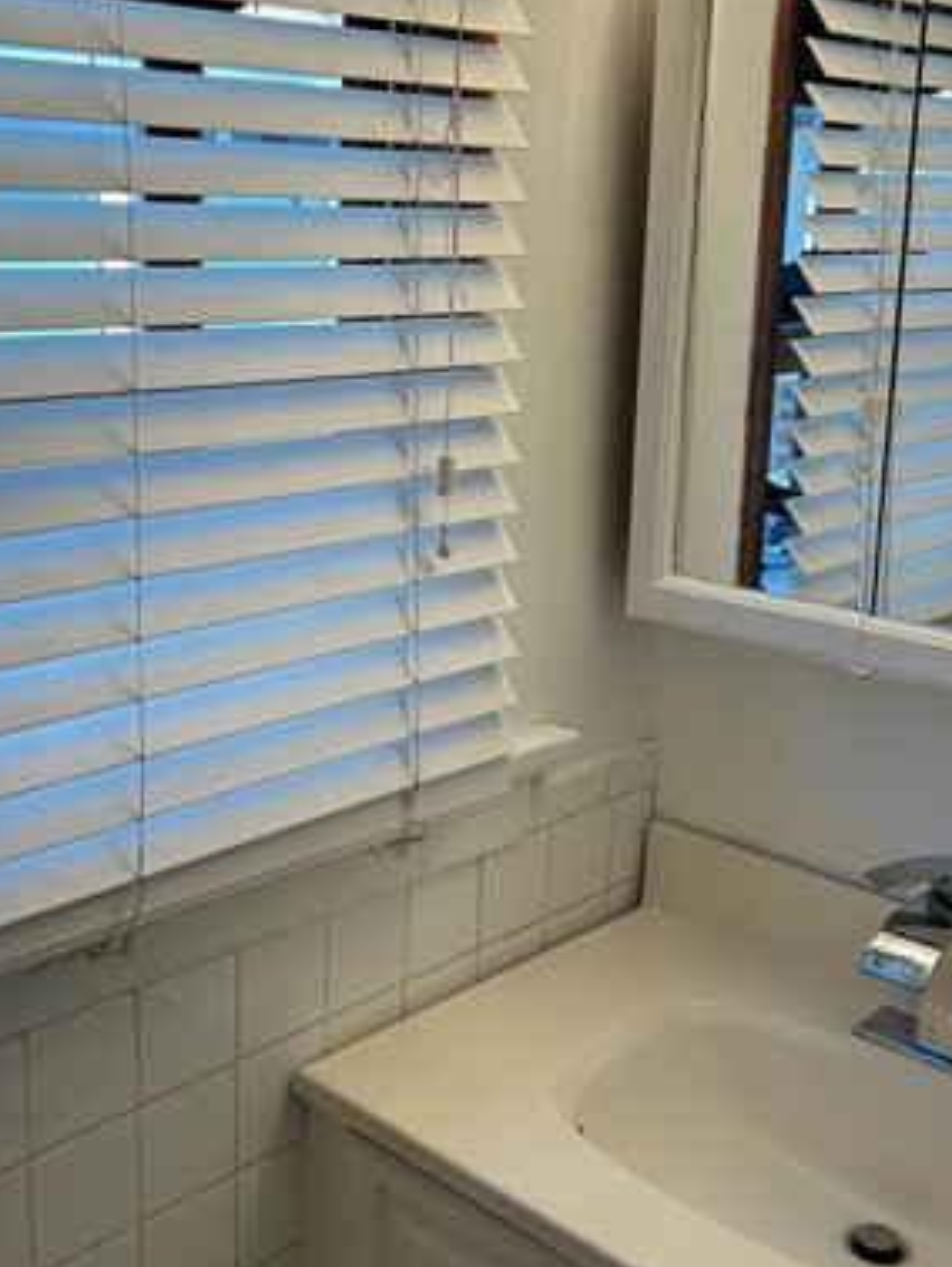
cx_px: 342
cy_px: 550
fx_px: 1612
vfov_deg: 42.8
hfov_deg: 32.7
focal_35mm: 44
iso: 50
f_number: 1.5
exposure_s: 1/531
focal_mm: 5.7
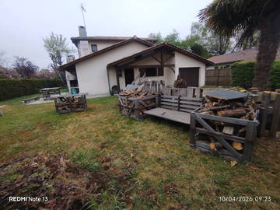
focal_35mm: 15
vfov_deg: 81.7
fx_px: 121
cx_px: 140
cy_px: 105
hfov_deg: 98.2
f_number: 2.2
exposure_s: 1/146
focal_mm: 1.65
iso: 50
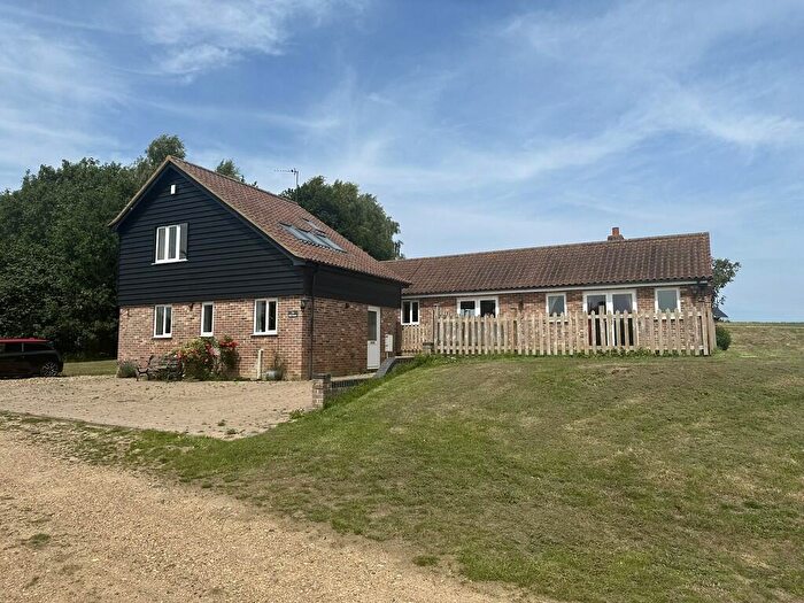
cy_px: 302
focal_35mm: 24
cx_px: 402
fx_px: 557
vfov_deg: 56.8
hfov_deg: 71.6
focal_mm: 6.86
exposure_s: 1/5525
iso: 80
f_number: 1.78
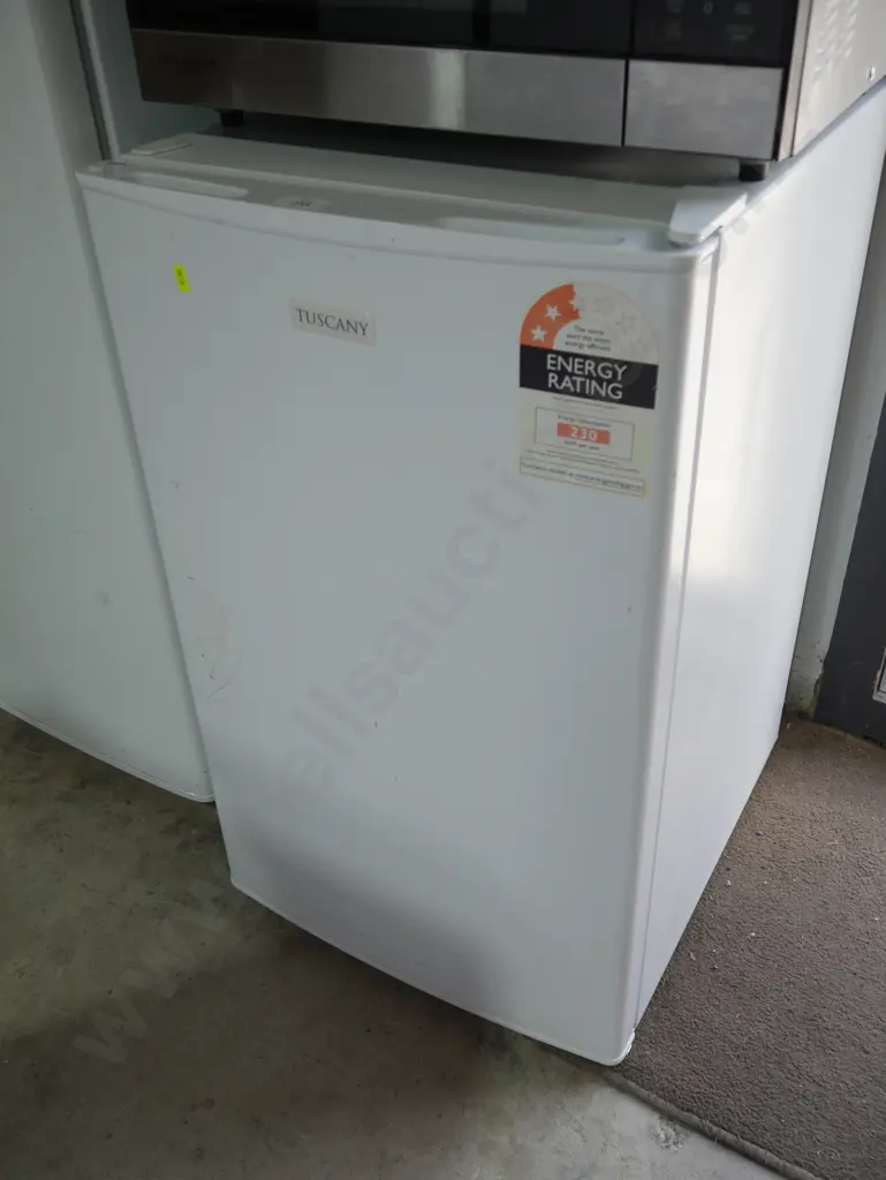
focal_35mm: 32
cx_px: 443
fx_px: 1091
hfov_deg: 44.2
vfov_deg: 56.8
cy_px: 590
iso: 200
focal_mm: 16
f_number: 4.5
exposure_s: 1/125
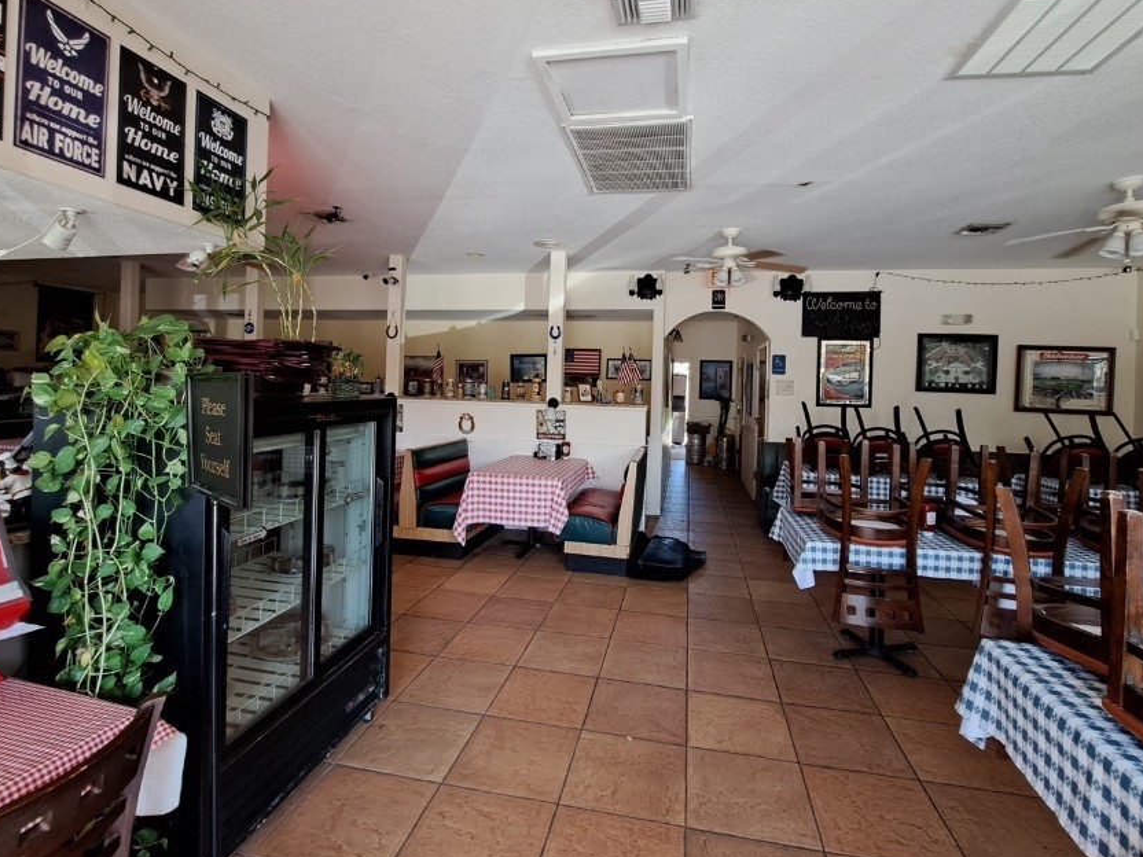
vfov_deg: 77.8
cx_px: 574
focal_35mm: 16
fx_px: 528
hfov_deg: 94.5
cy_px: 379
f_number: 2.2
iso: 100
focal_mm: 1.74
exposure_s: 1/40
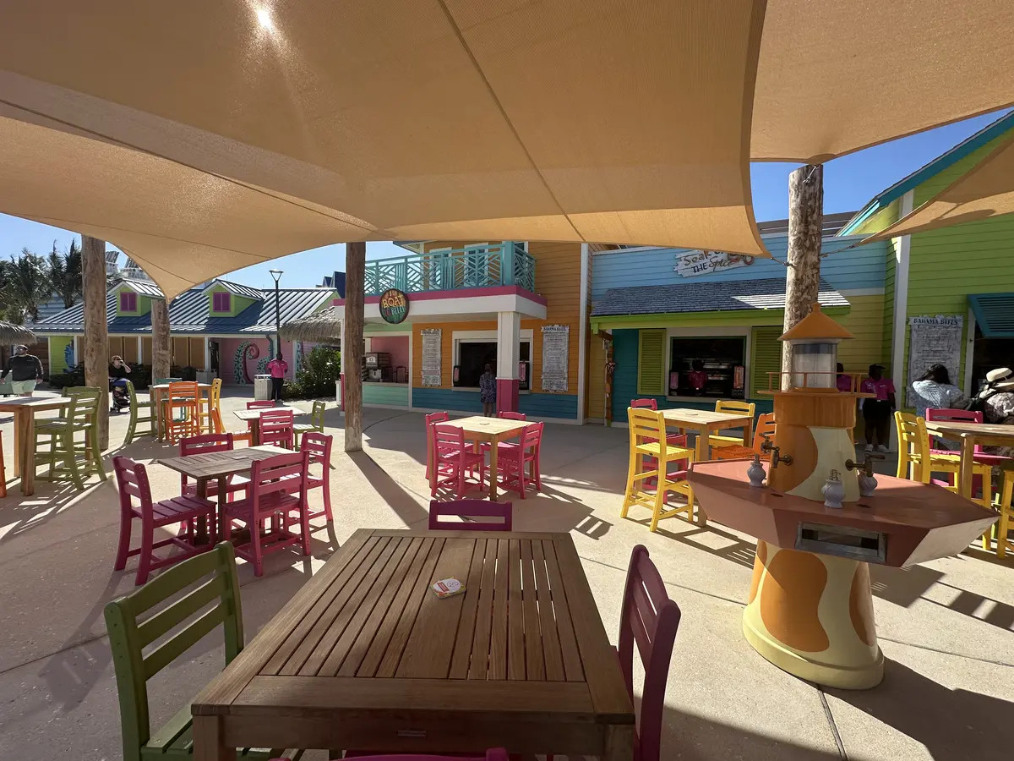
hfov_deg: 102.1
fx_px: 410
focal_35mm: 14
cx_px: 507
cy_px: 380
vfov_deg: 85.7
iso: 40
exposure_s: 1/1366
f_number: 2.2
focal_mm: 2.22
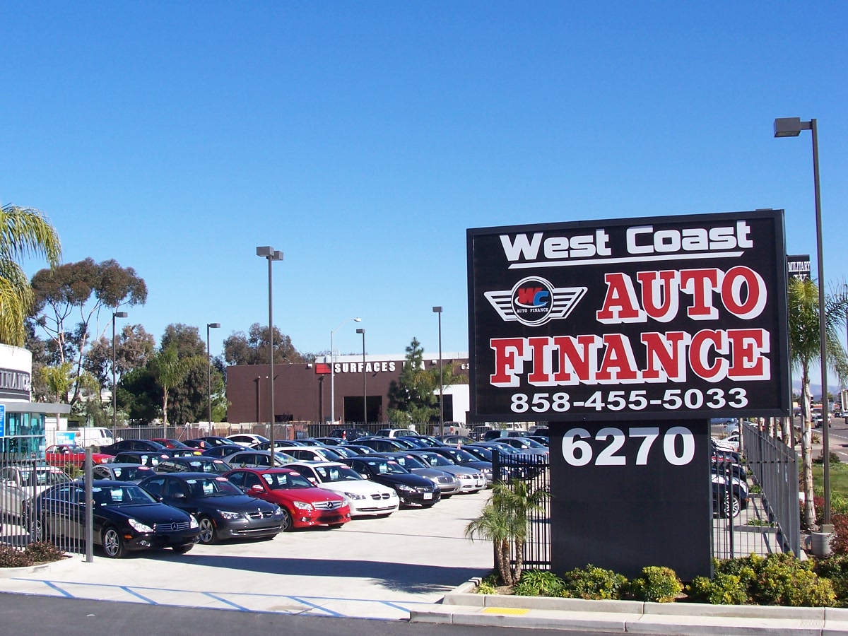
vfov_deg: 29.1
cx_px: 424
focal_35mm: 50
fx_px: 1225
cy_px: 318
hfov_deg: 38.2
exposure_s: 1/500
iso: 80
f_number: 4.8
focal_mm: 8.6
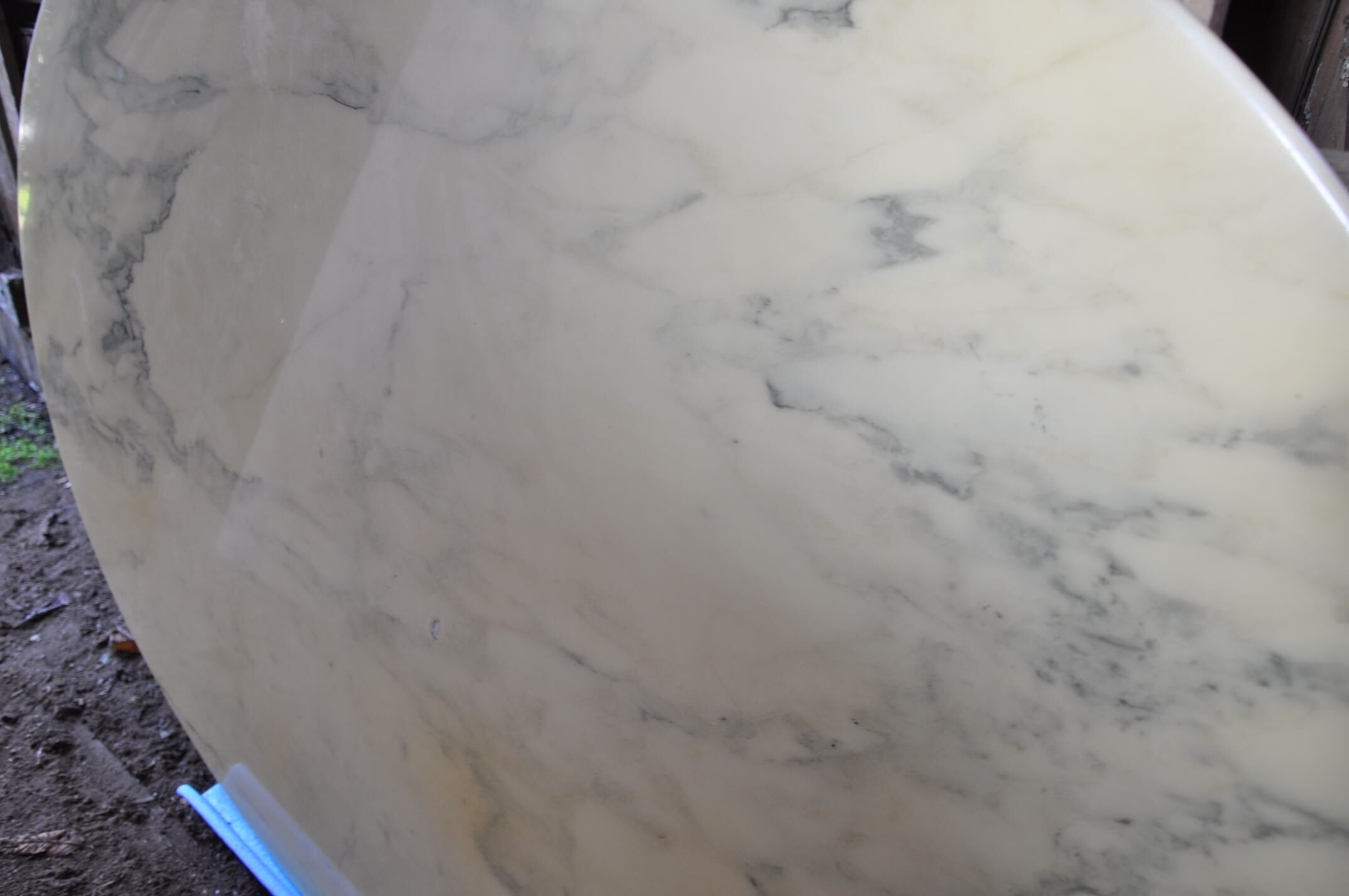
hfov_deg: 59.6
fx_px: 1179
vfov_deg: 41.6
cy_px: 448
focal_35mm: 32
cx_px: 674
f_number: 4
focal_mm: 21
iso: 250
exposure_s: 1/15
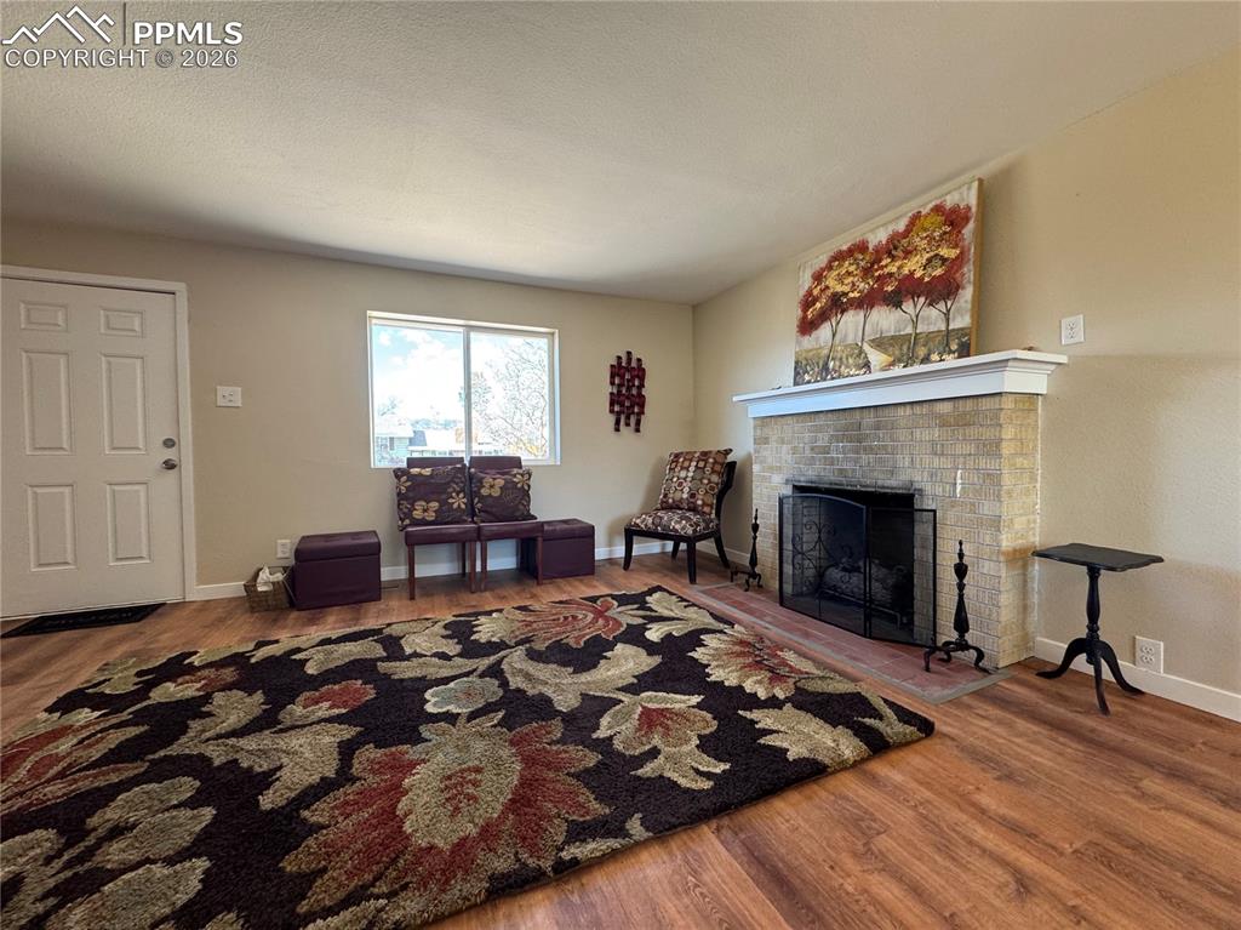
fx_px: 502
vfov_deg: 85.6
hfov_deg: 102.1
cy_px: 465
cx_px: 620
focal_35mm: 14
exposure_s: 1/120
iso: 160
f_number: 2.2
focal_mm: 2.22
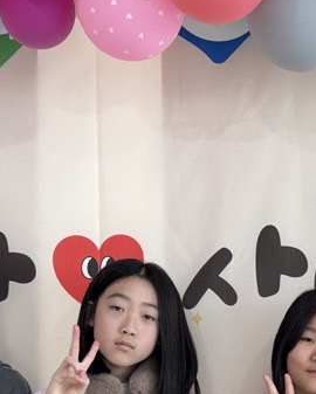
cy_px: 360
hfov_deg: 17.1
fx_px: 1040
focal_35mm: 89
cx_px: 262
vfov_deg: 21.0
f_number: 1.78
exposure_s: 1/120
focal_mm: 6.76
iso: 160
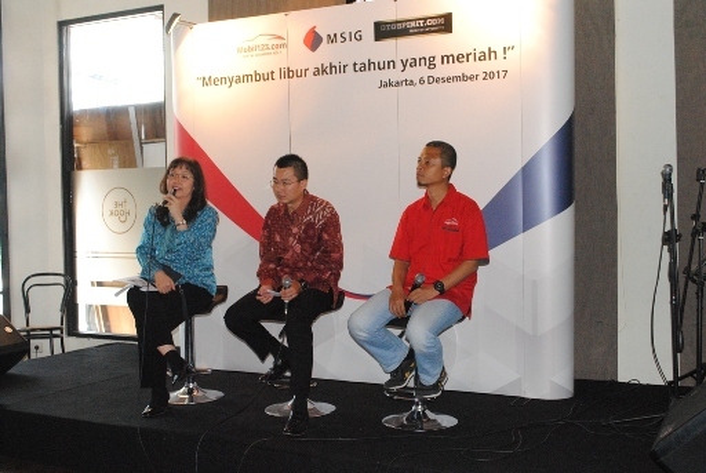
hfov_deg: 46.3
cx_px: 353
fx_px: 825
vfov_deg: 32.0
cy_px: 236
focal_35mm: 42
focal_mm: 28
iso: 1600
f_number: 5.6
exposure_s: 1/60
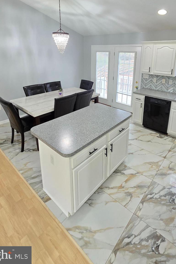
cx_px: 106
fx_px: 132
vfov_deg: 87.0
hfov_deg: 66.7
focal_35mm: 18
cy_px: 89
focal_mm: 2.2
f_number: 2.2
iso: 320
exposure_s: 1/60
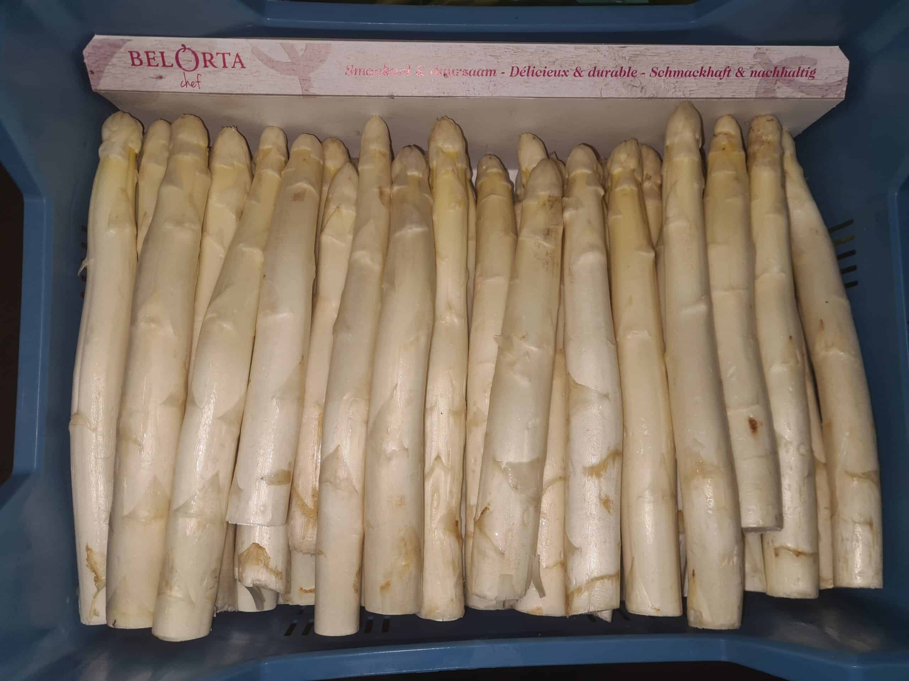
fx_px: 683
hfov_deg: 67.3
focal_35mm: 26
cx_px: 454
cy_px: 340
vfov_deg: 53.1
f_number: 1.8
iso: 80
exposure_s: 1/50
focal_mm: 5.4
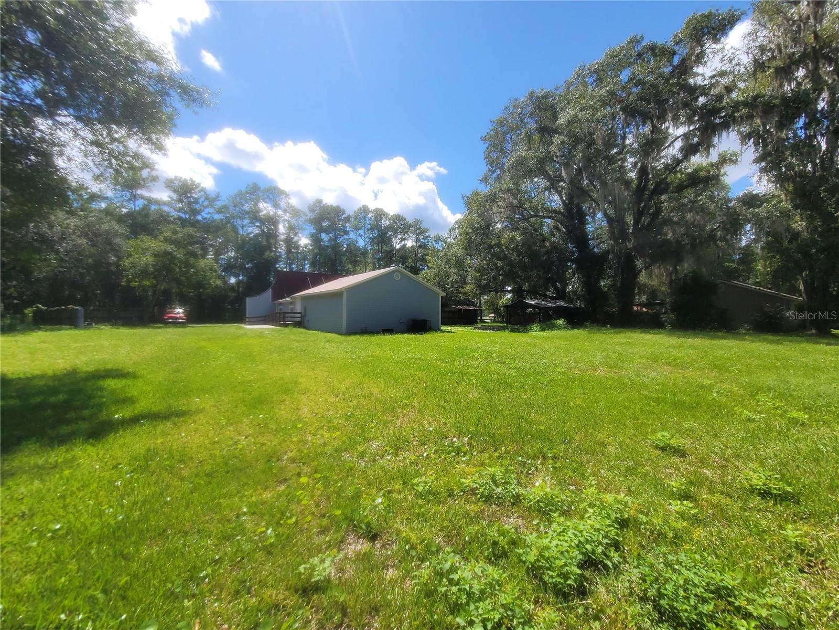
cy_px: 315
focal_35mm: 13
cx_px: 420
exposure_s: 1/1737
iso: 64
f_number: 2.2
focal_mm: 2.2
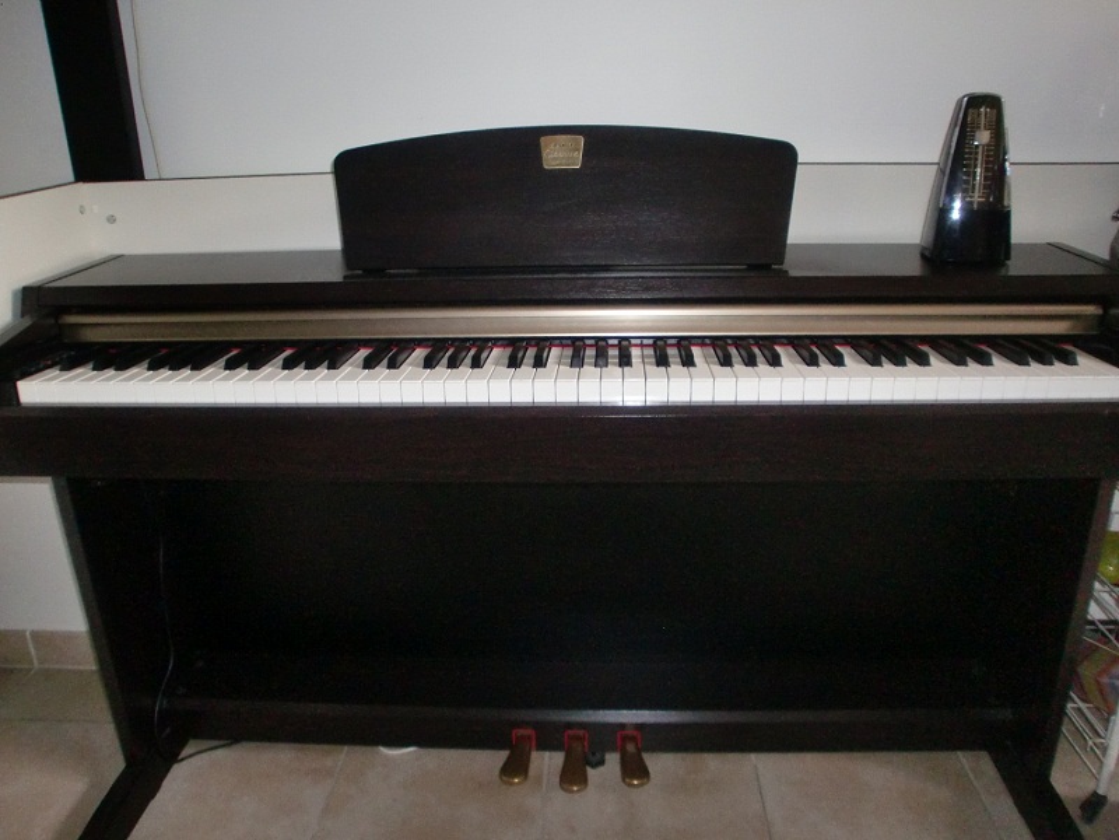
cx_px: 560
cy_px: 420
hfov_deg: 63.4
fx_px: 905
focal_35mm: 28
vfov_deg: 49.7
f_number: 2.6
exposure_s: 1/30
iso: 320
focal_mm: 4.65
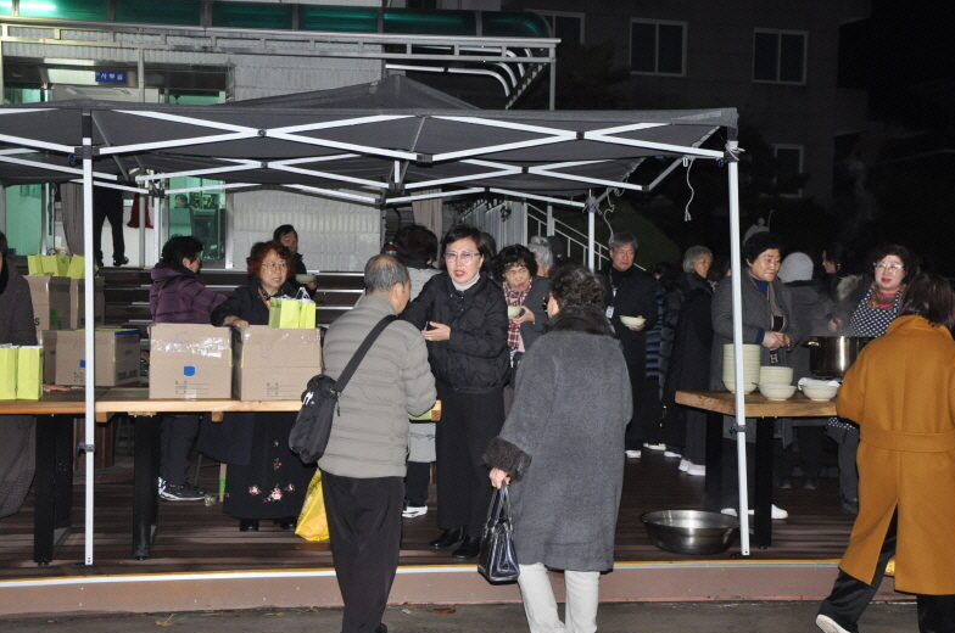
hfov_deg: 40.4
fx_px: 1298
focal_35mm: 49
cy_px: 322
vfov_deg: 27.4
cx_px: 486
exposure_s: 1/60
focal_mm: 32
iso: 800
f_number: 4.2
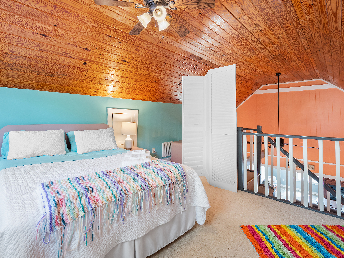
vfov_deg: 78.1
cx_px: 172
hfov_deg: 94.5
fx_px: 159
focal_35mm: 16
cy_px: 129
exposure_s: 1/2.5
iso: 200
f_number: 5.6
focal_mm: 8
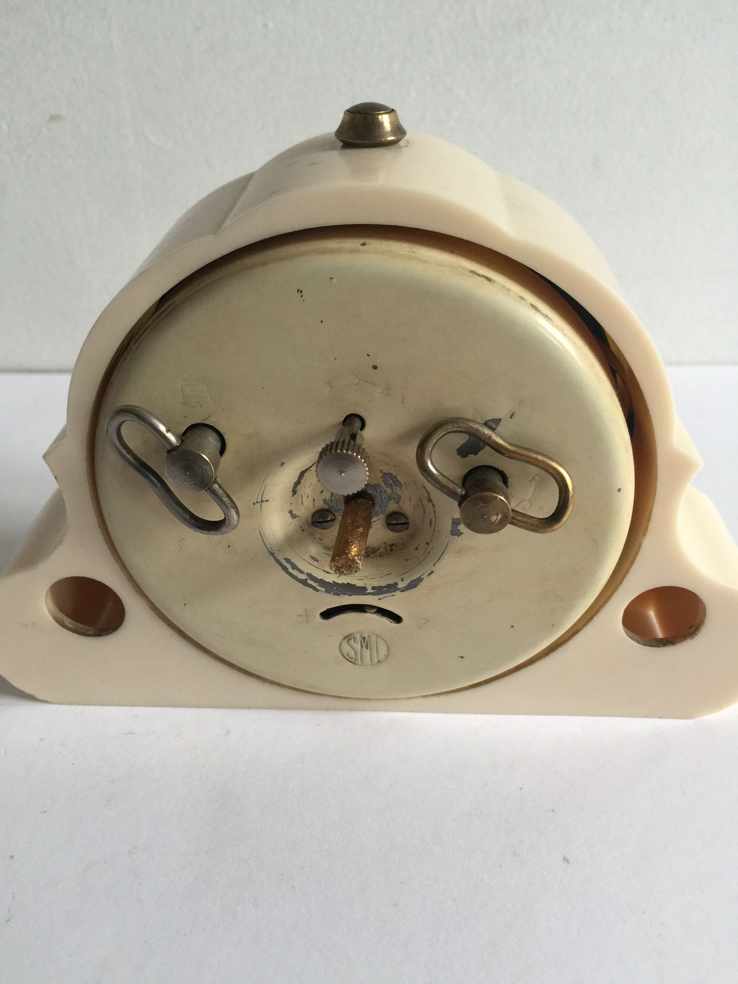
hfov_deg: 48.2
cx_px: 369
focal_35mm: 29
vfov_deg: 61.7
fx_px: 824
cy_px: 492
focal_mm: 4.15
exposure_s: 1/17
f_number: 2.2
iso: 80
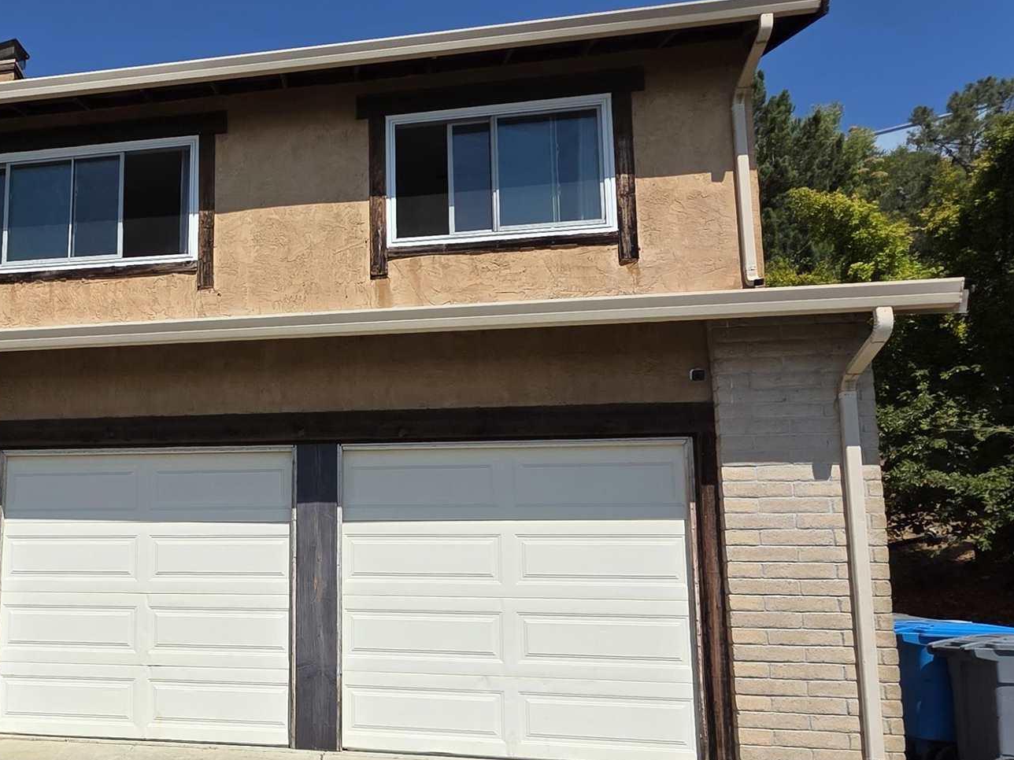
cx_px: 128
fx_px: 908
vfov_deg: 44.8
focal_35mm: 31
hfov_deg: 52.3
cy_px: 501
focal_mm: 2.2
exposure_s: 1/3168
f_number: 1.9
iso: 40
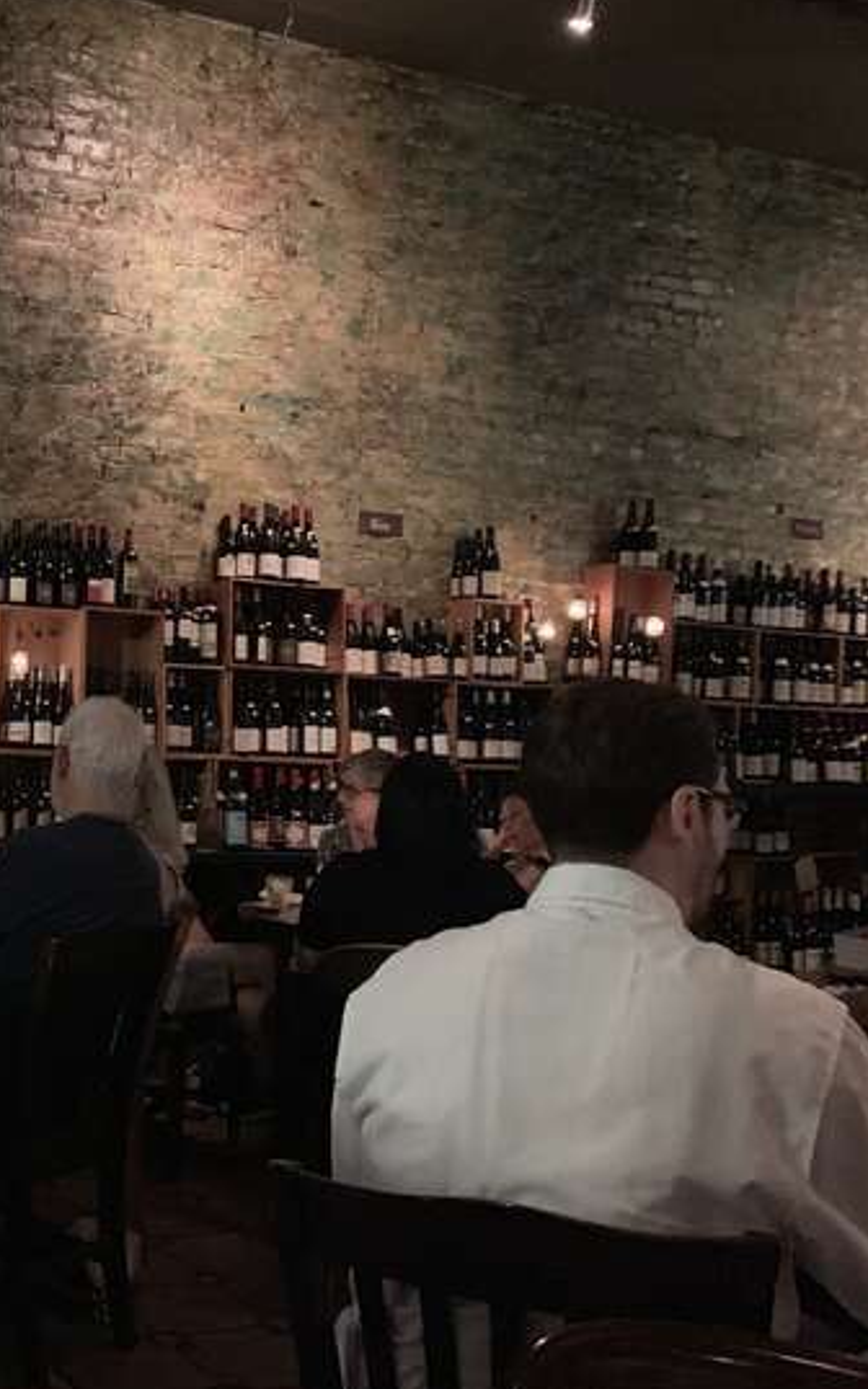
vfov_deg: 48.2
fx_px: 1553
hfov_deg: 29.5
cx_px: 31
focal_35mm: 41
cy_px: 674
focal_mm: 4.25
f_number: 1.8
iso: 2000
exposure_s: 1/15
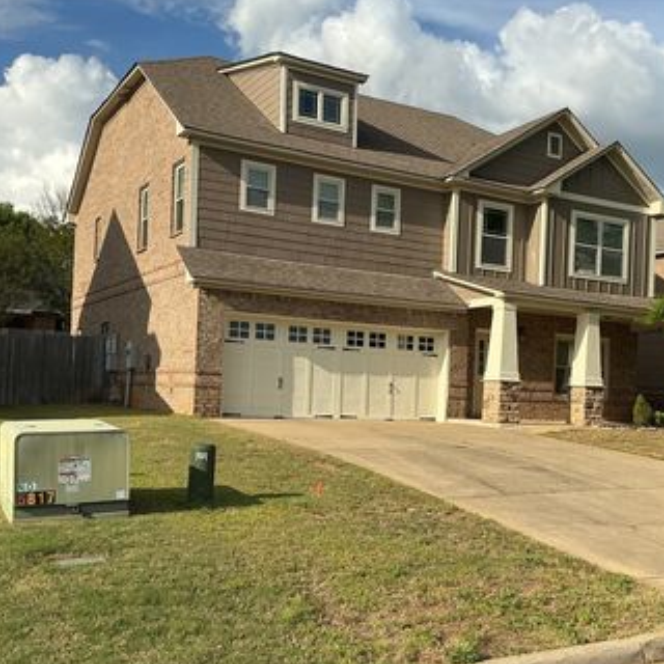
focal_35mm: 40
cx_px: 411
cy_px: 379
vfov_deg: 41.8
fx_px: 868
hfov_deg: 41.6
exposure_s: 1/2320
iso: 25
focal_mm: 3
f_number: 1.8
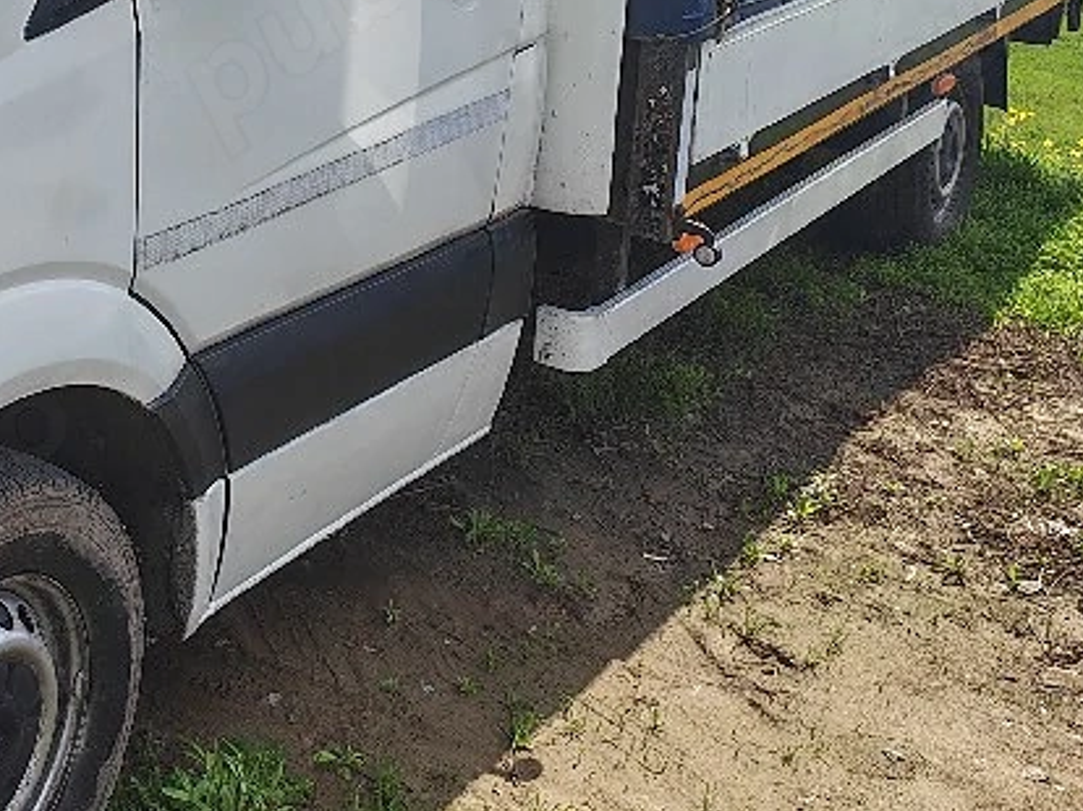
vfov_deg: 23.7
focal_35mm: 58
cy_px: -65
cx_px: -39
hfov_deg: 30.5
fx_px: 1814
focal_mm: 6.12
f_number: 1.9
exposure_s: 1/1429
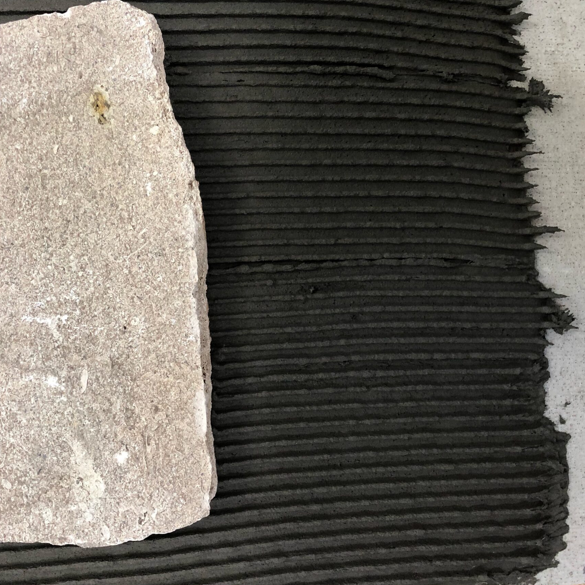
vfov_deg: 44.9
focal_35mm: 37
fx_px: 707
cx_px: 193
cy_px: 267
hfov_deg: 44.2
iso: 32
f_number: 1.8
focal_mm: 3.99
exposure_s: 1/30
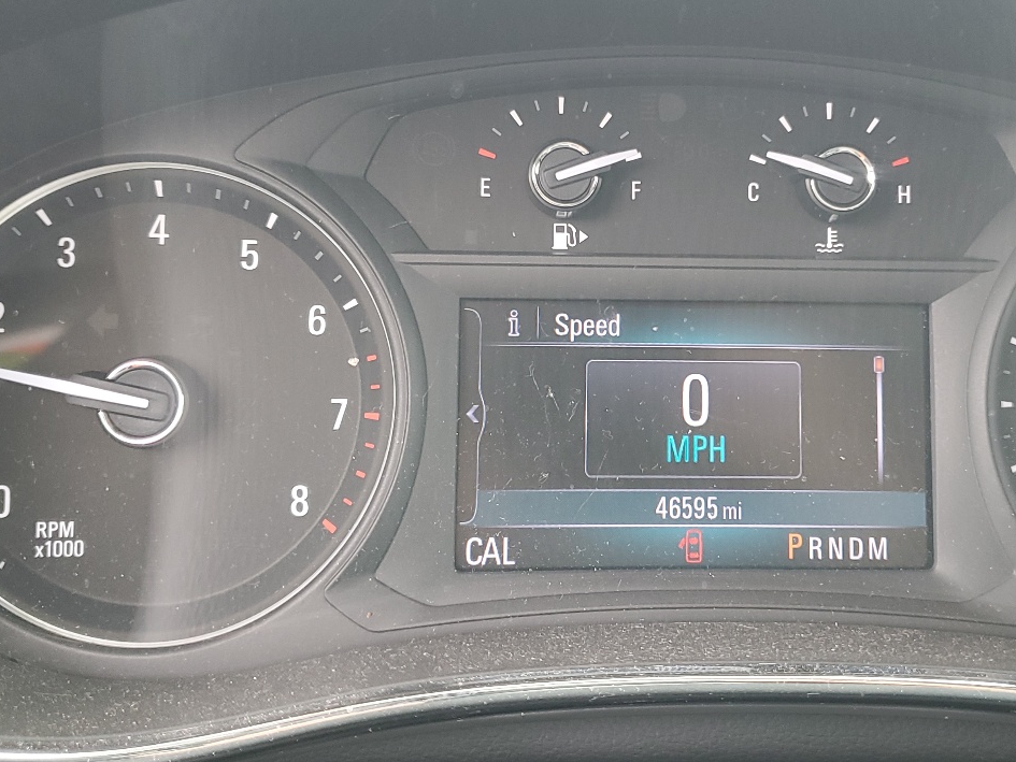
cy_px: 307
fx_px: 1292
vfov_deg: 32.8
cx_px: 642
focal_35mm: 44
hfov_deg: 42.6
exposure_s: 1/60.2
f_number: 1.5
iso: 62
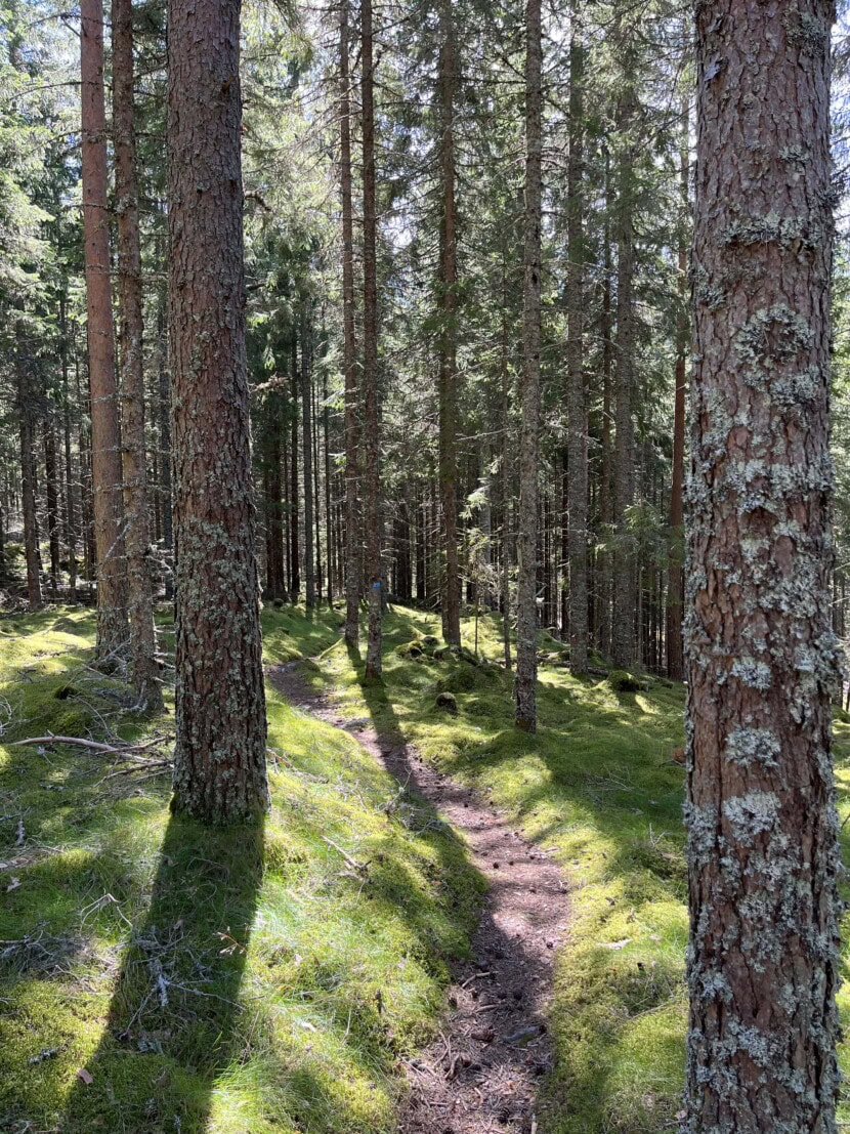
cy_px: 567
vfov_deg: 67.3
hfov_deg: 53.1
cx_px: 425
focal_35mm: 26
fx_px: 851
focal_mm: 5.1
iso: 64
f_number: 1.6
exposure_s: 1/167
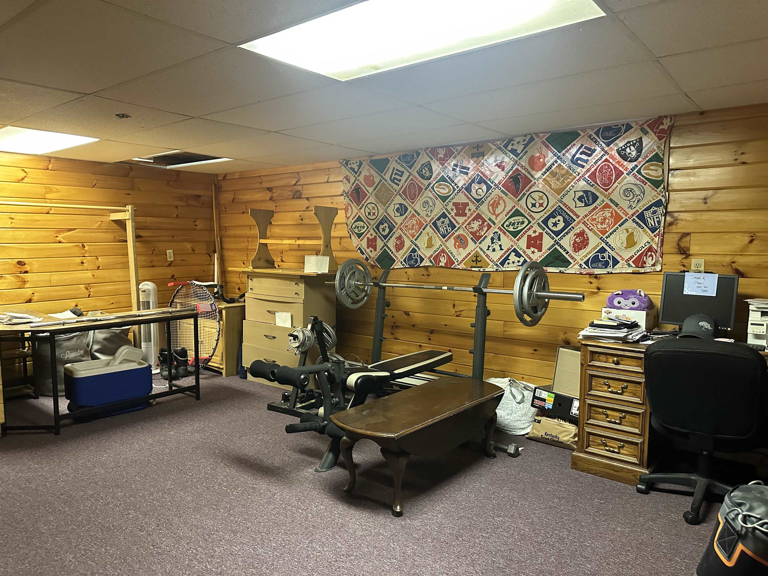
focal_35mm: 24
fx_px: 532
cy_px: 288
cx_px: 384
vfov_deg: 56.8
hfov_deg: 71.6
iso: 800
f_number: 1.78
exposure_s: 1/60
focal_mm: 6.86
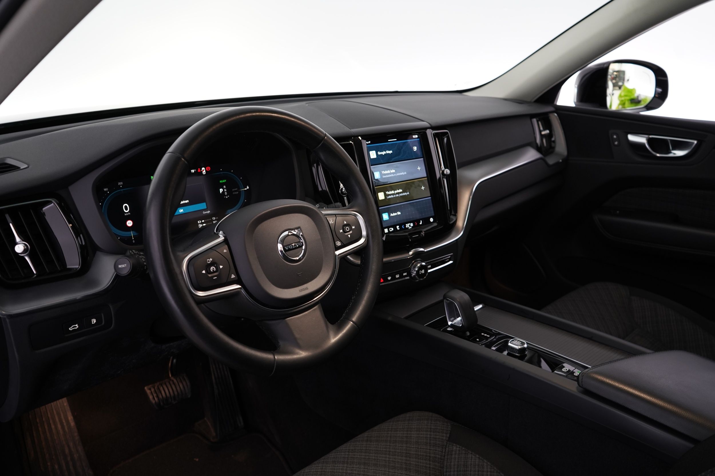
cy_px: 238
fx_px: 556
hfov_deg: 65.5
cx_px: 358
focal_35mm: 28
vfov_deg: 46.4
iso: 1000
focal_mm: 28
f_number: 5
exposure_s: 1/10
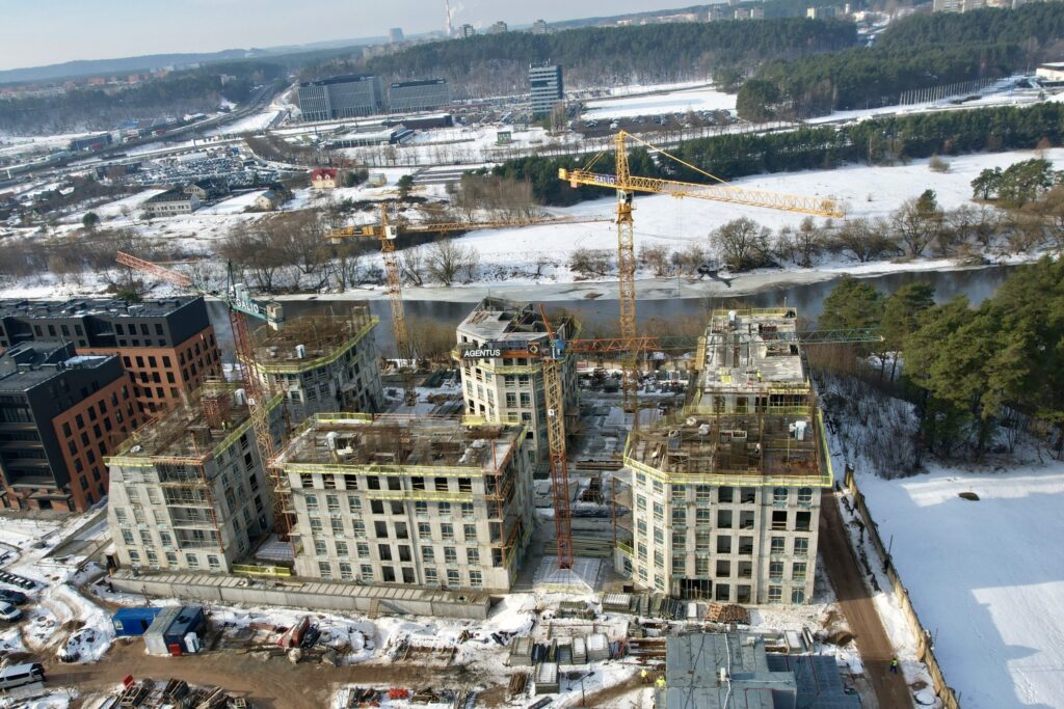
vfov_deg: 57.2
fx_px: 650
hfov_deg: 78.6
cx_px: 532
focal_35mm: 22
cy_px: 354
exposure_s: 1/1500
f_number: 2.8
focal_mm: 8.38
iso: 110
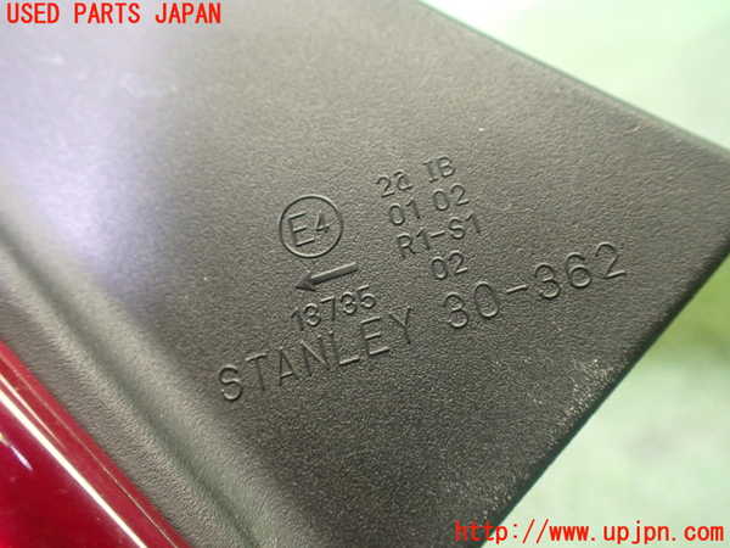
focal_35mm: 30
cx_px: 365
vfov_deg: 46.8
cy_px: 274
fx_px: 633
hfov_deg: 60.0
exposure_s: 1/100
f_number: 2.3
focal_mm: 5.4
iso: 800
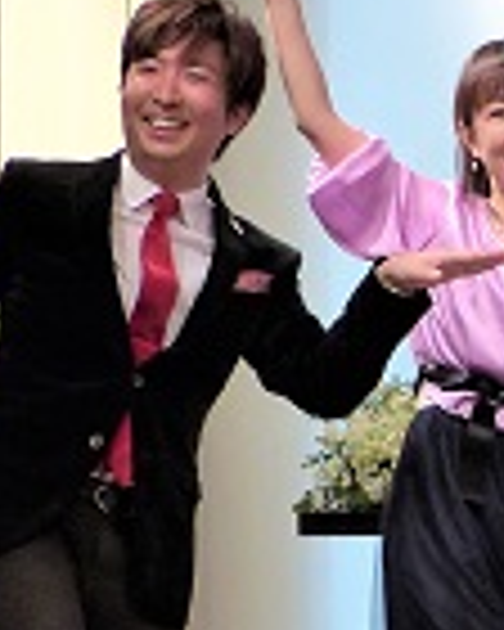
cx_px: 796
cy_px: 556
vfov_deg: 13.1
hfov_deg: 10.2
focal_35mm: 146
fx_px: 2722
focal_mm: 7.6
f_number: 2.8
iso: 400
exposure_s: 1/125
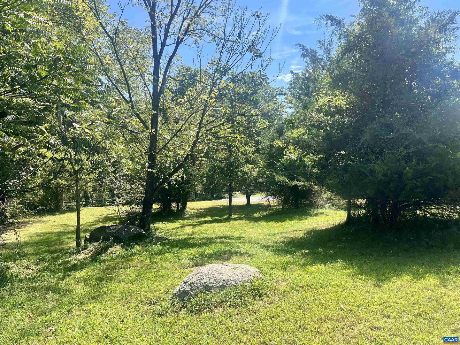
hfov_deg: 67.3
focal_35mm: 26
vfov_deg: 53.1
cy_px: 172
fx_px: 346
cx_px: 230
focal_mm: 5.1
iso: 50
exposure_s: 1/1266
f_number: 1.6
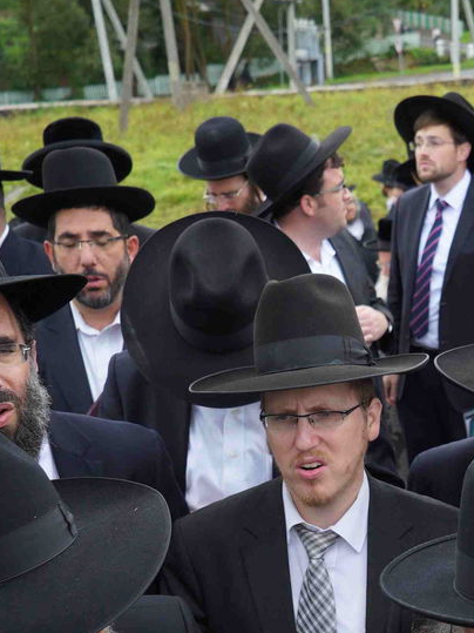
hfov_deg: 23.3
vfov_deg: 31.3
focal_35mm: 60
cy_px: 513
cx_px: 480
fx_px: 1096
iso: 500
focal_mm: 24
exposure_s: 1/320
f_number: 4
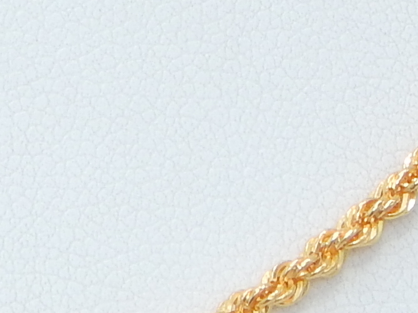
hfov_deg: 2.4
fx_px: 9929
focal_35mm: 822
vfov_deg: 1.8
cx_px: -326
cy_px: -114
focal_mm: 23.4
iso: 125
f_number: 4.8
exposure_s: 1/160
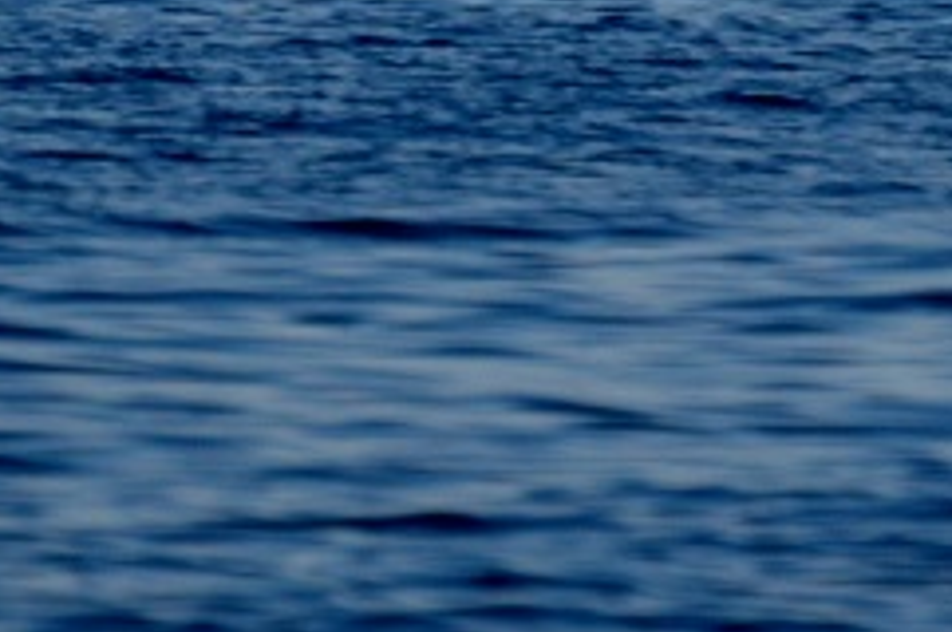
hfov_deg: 1.3
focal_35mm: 1614
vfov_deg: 0.8
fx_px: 42624
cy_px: -551
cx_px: 926
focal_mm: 260
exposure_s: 1/2000
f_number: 5.6
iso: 400
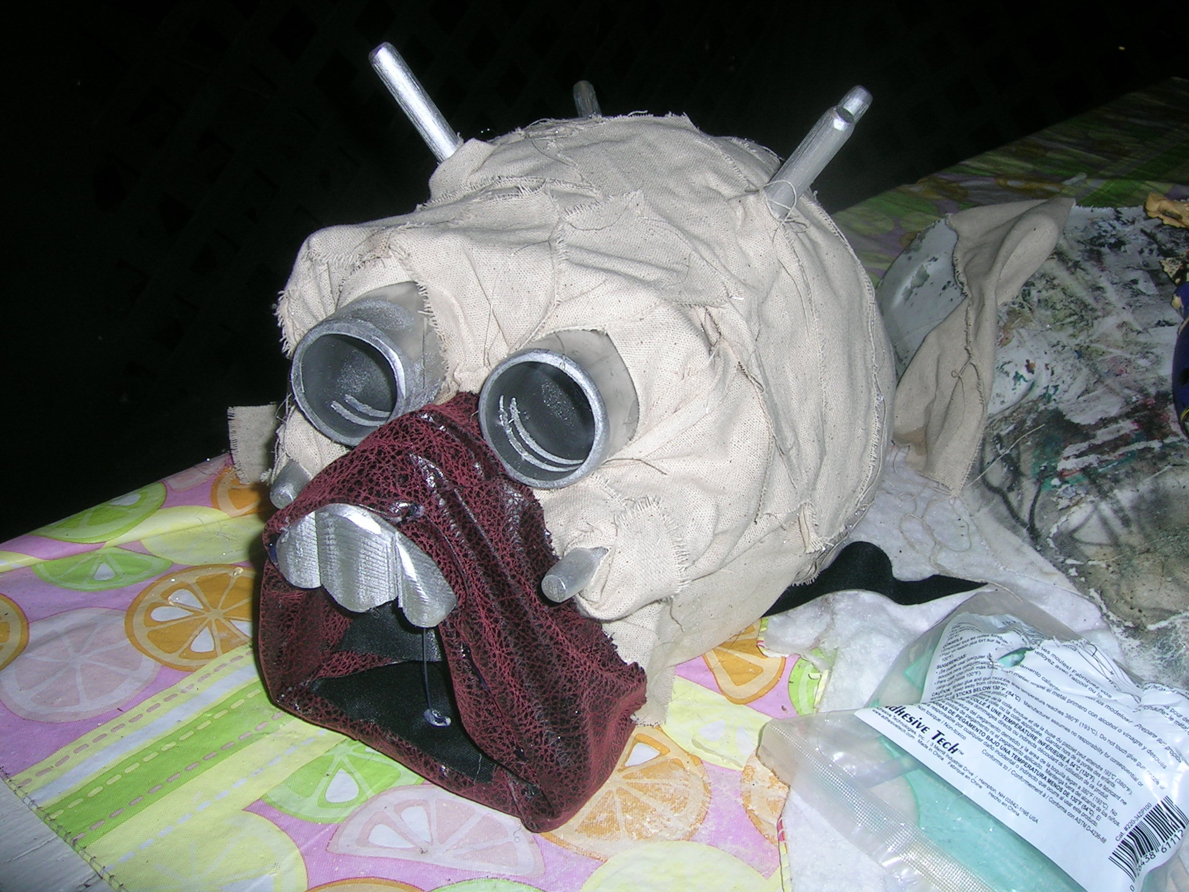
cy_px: 446
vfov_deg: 40.7
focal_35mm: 35
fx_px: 1202
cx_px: 594
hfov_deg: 52.6
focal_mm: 5.4
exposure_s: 1/60.1
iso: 50
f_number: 4.8
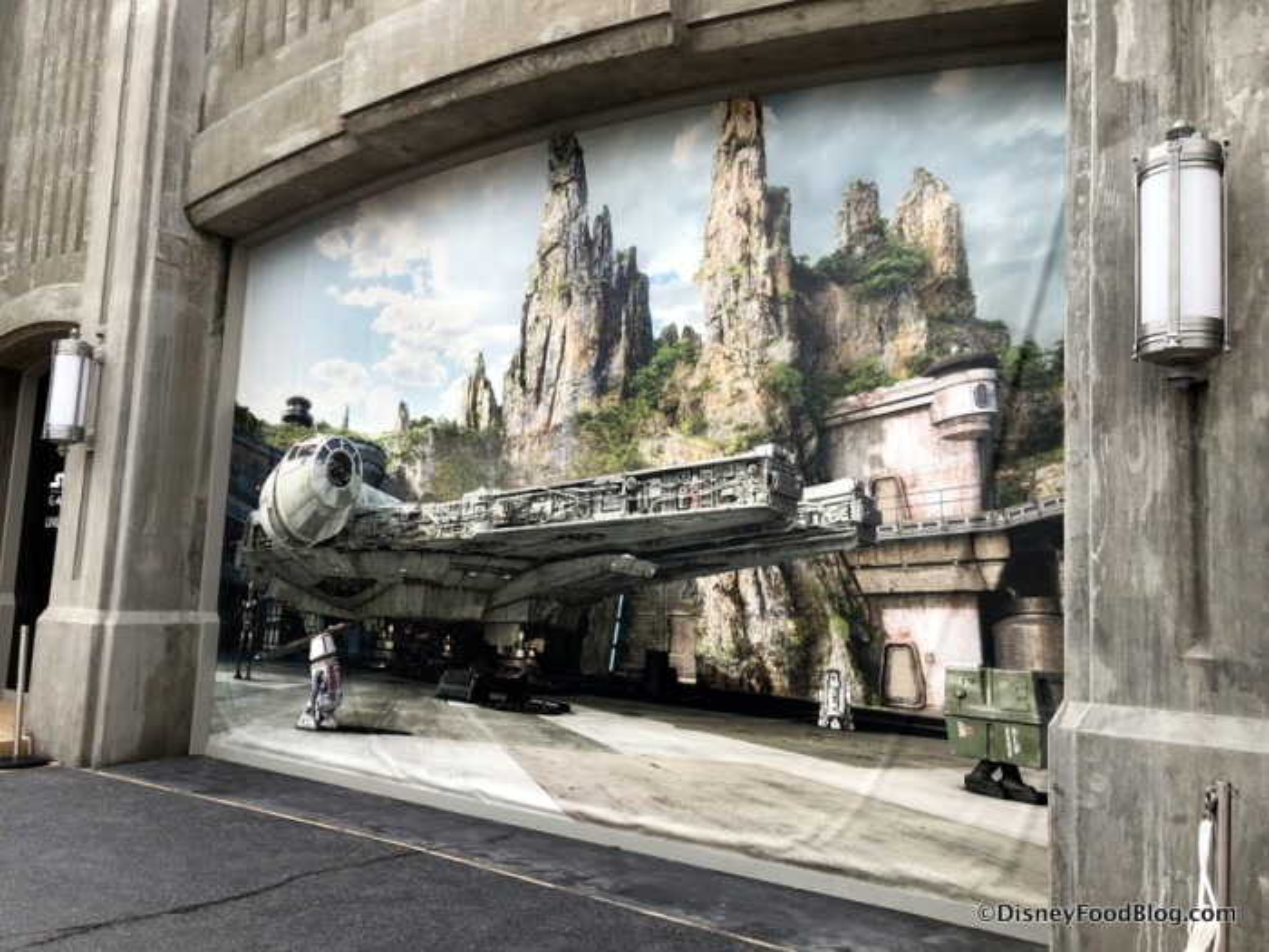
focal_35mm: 28
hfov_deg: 63.4
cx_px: 634
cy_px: 476
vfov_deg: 49.7
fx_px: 1026
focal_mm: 3.99
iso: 20
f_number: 1.8
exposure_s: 1/665
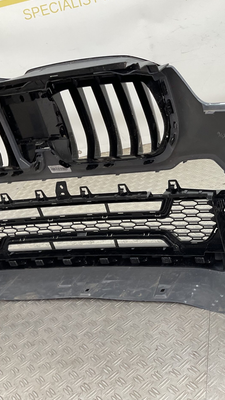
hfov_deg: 26.2
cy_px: 202
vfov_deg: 47.4
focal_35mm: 43
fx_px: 456
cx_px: 229
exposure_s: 1/120
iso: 40
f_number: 1.8
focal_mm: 3
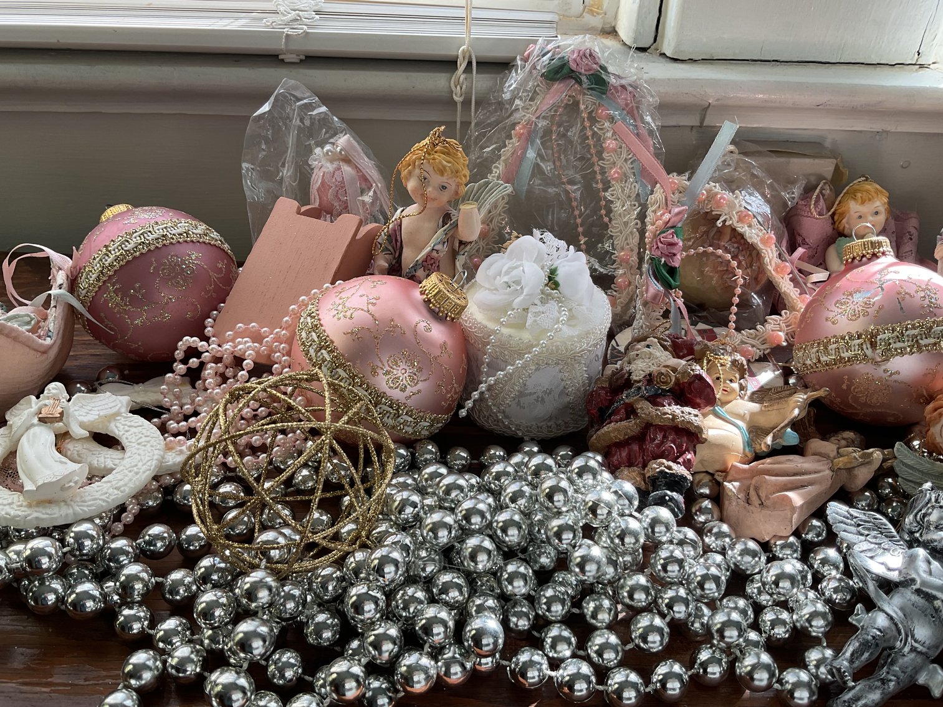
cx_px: 472
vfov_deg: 48.2
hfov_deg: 61.7
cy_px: 354
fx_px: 790
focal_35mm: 29
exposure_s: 1/120
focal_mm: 3
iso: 20
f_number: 1.8
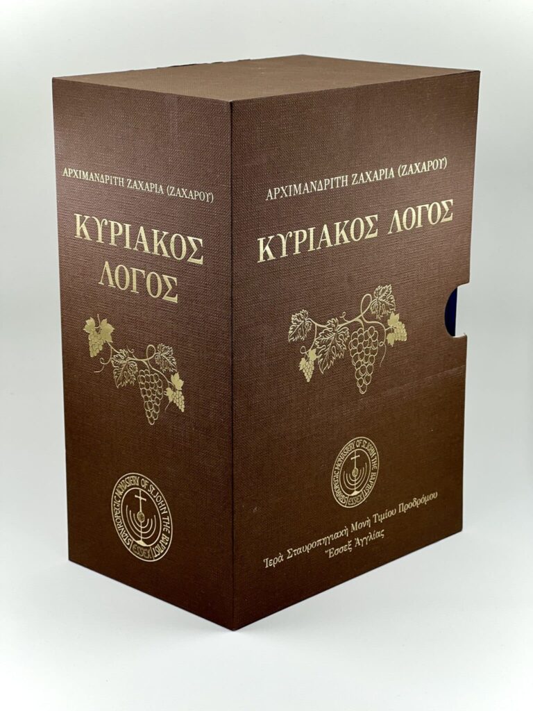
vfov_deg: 25.3
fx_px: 1581
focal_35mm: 77
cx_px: 266
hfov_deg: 19.1
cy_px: 356
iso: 32
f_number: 2.8
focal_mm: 9
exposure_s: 1/199
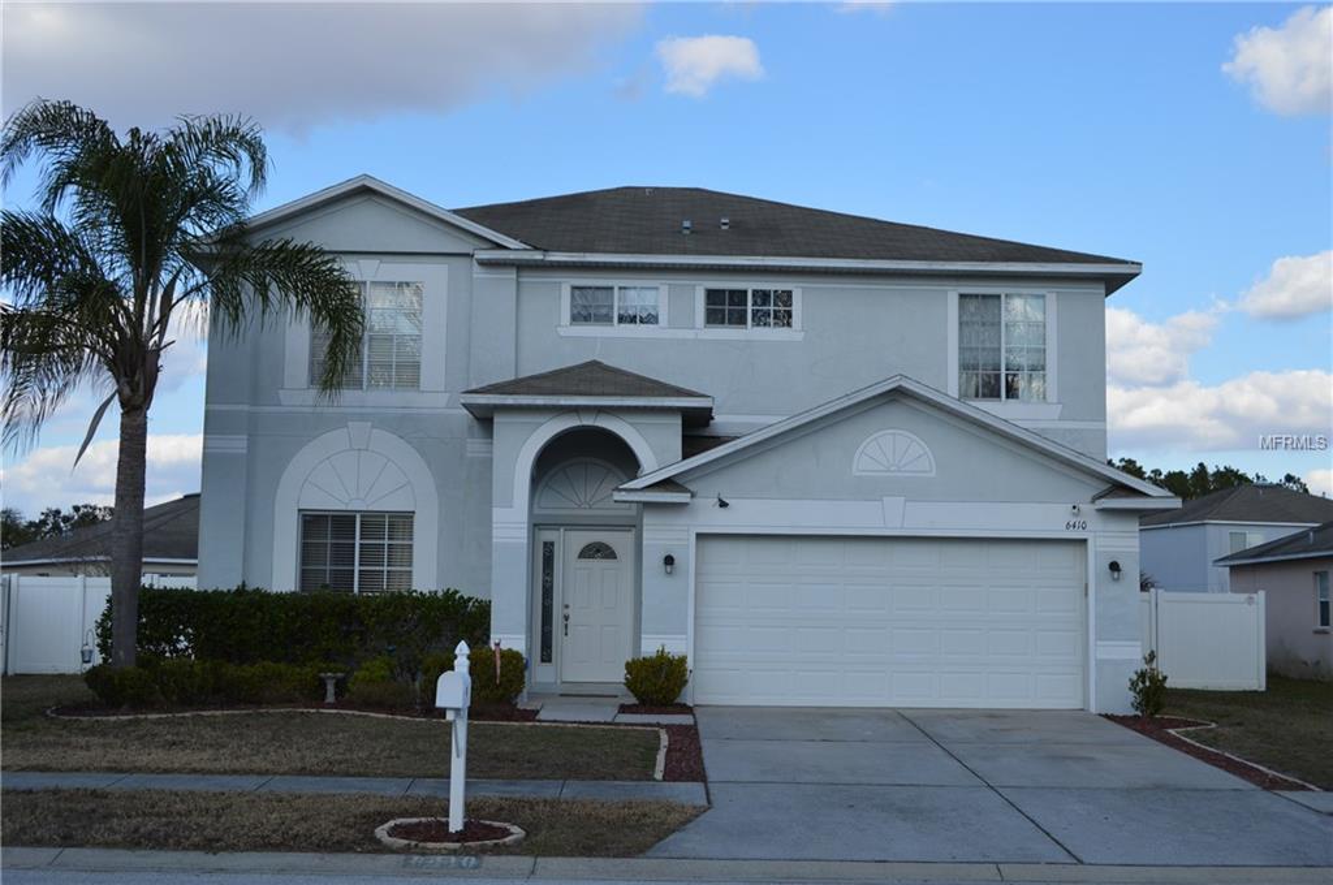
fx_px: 1664
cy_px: 442
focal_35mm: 45
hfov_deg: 43.7
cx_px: 666
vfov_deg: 29.8
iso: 100
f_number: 8
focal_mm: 30
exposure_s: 1/250
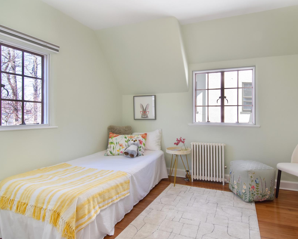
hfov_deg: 81.2
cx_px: 166
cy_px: 116
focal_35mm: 20
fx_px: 173
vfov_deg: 69.2
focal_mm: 11
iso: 640
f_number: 11
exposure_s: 1/60
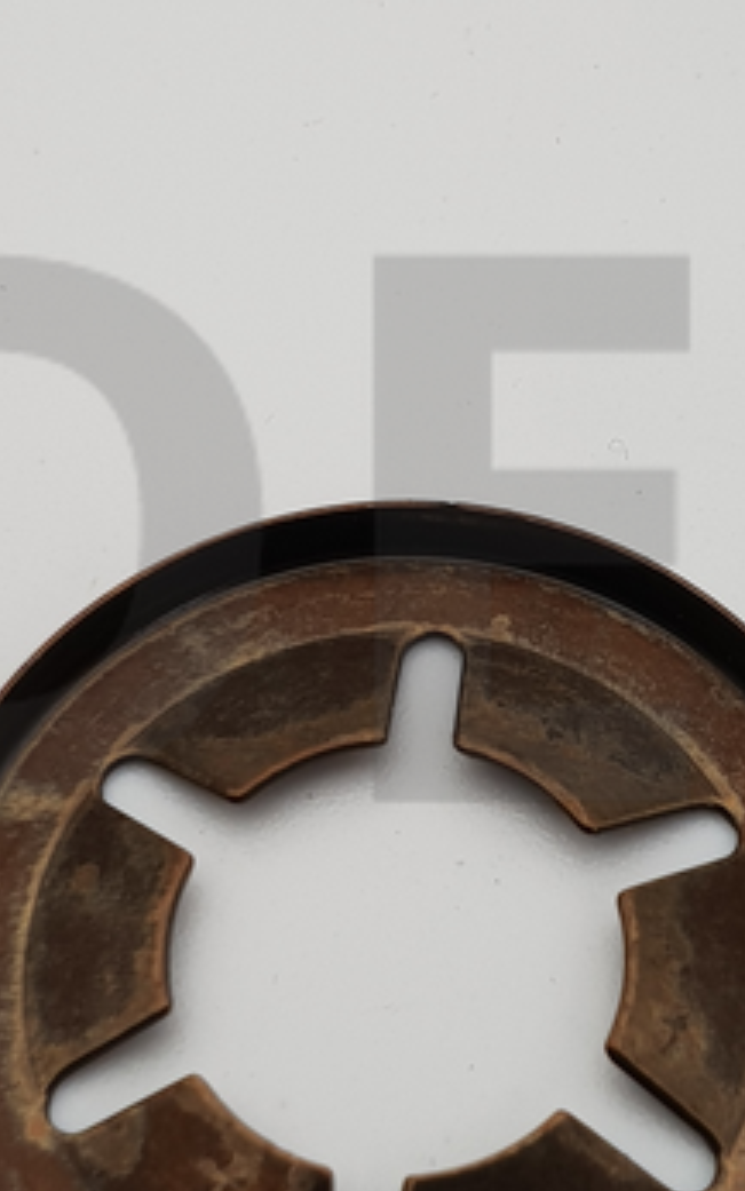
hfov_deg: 13.6
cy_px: 510
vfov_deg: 21.6
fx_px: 3117
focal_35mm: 96
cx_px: 342
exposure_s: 1/428
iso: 50
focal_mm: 4.3
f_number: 2.4
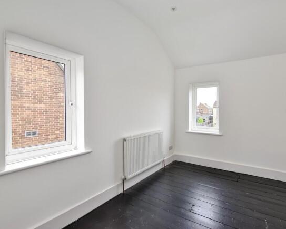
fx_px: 144
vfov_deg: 76.9
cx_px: 164
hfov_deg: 89.1
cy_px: 114
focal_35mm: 17
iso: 640
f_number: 8
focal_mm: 10
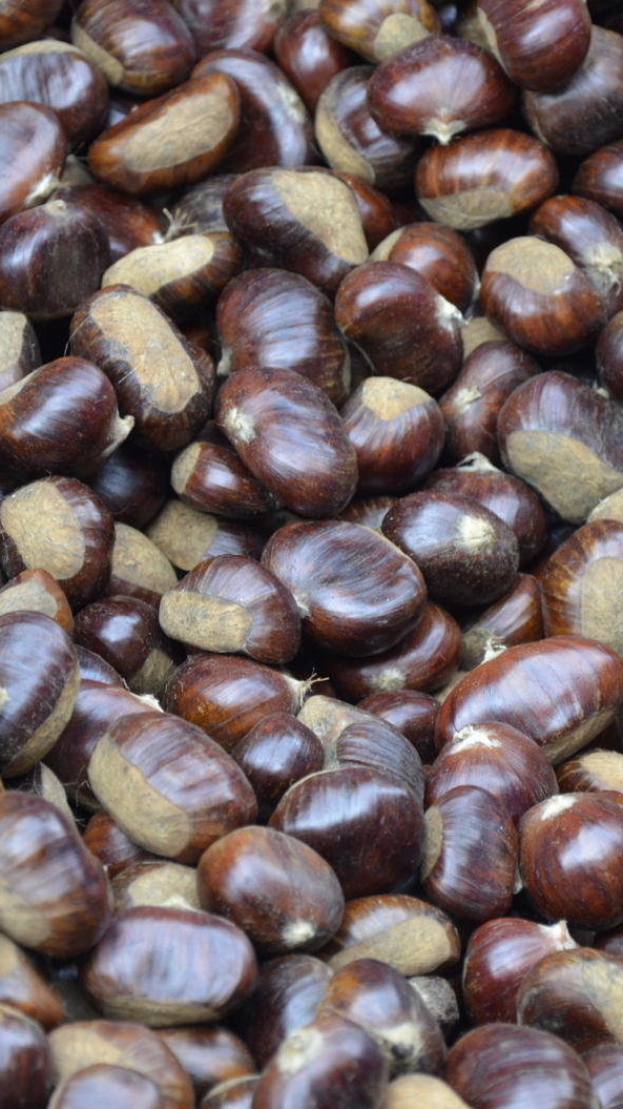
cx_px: 455
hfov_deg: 4.9
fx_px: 7340
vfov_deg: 8.6
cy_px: 555
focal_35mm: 250
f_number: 5.6
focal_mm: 105
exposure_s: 1/60
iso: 640
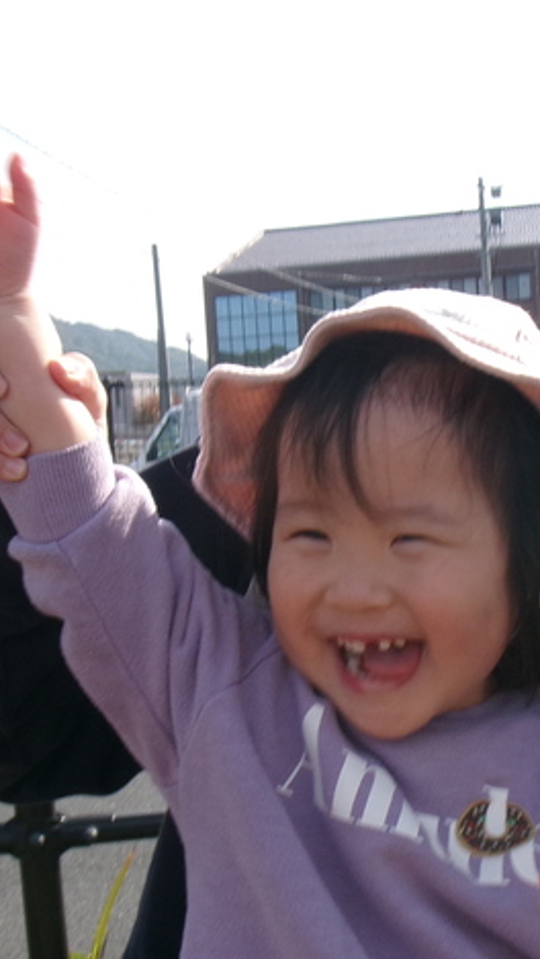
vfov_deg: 32.2
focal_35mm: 65
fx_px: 1654
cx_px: 434
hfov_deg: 18.4
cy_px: 585
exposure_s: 1/75
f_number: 10.8
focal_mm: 5.1
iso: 100
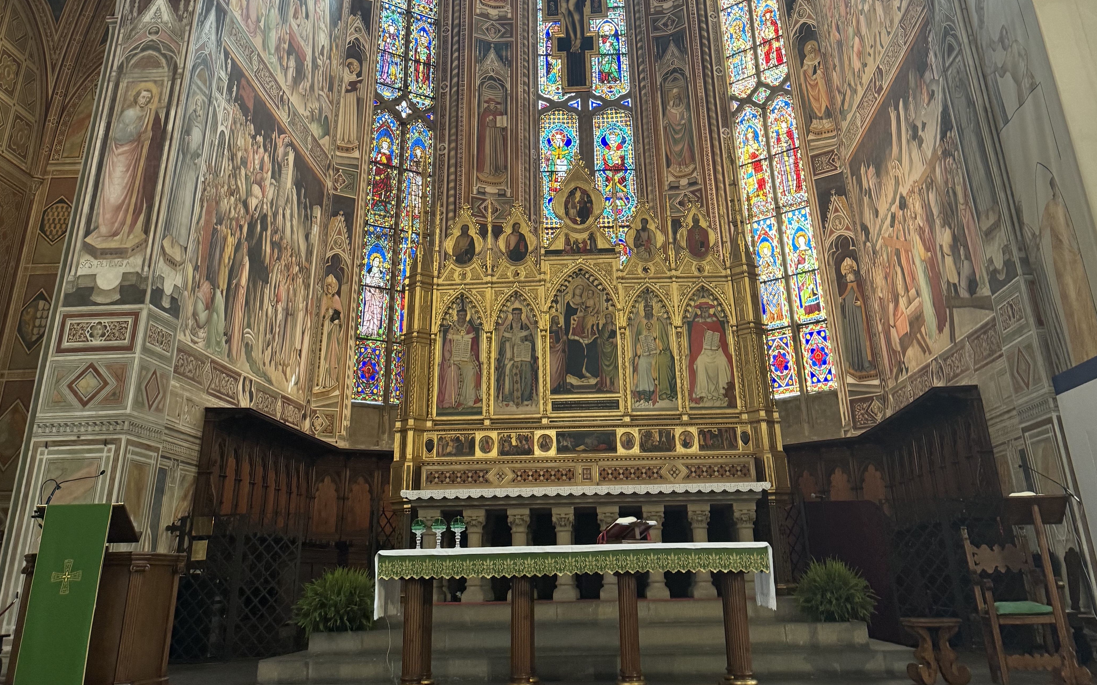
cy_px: -26
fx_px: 1046
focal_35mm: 35
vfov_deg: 32.8
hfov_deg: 55.3
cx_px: 546
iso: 200
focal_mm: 6.86
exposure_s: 1/50
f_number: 1.78
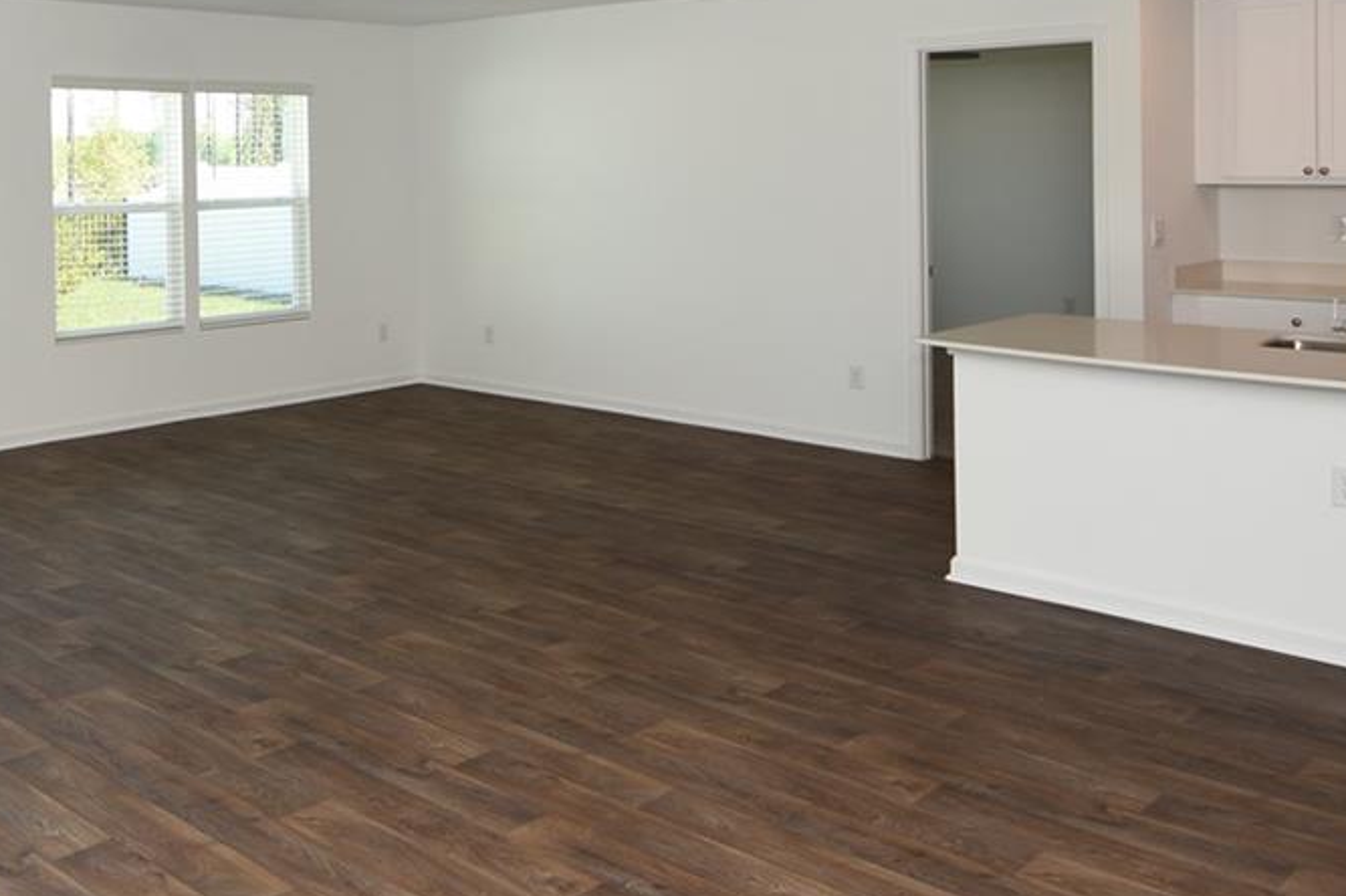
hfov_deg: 50.9
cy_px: 208
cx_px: 333
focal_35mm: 36
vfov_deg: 35.9
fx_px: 1345
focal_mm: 10
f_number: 4
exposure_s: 1/60
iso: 100
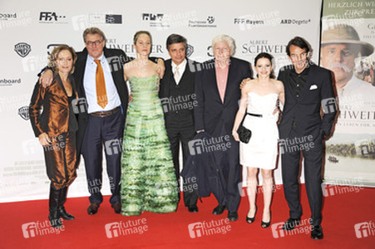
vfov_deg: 28.0
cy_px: 124
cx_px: 188
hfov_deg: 41.1
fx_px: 500
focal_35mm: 48
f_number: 5.6
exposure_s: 1/160
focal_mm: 48
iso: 500
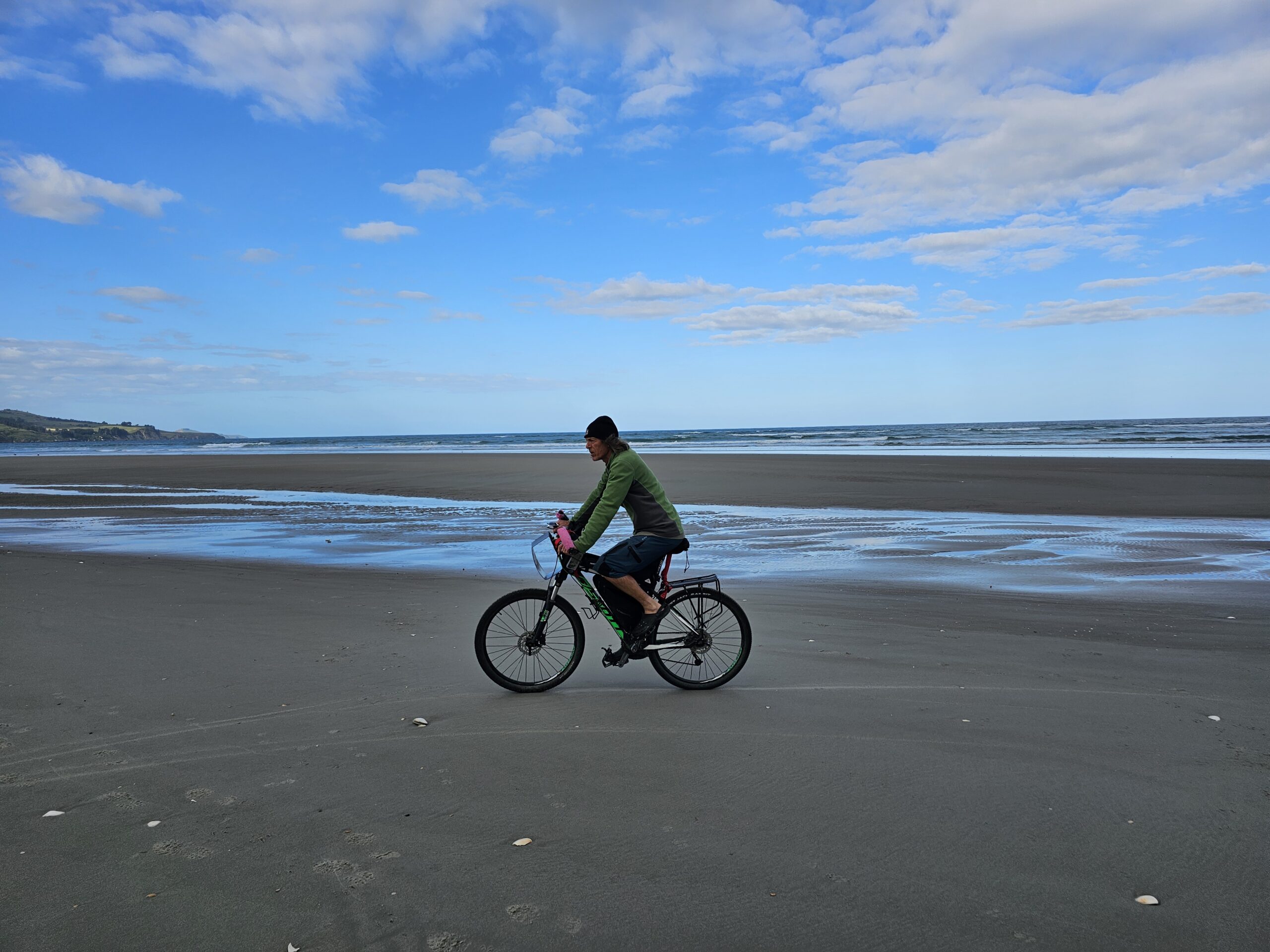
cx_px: 635
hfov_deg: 73.9
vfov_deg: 58.9
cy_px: 476
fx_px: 844
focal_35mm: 23
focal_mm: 6.3
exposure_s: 1/1011
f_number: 1.7
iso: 10
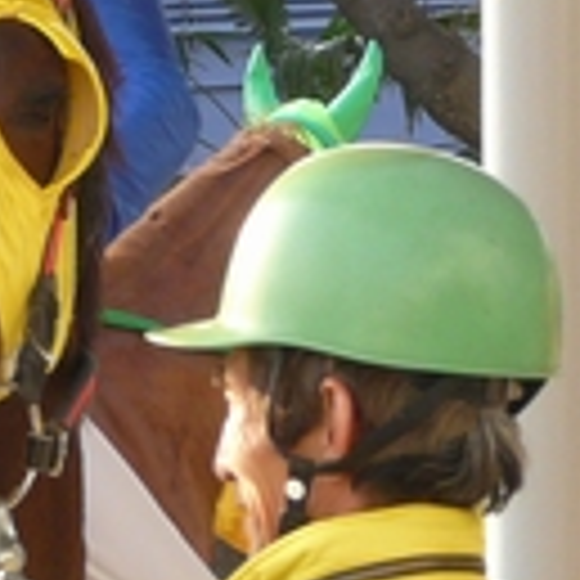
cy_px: 22
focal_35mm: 417
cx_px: -99
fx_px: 7905
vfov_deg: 4.2
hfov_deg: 4.2
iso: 100
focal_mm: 16.2
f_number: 3.6
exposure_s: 1/160
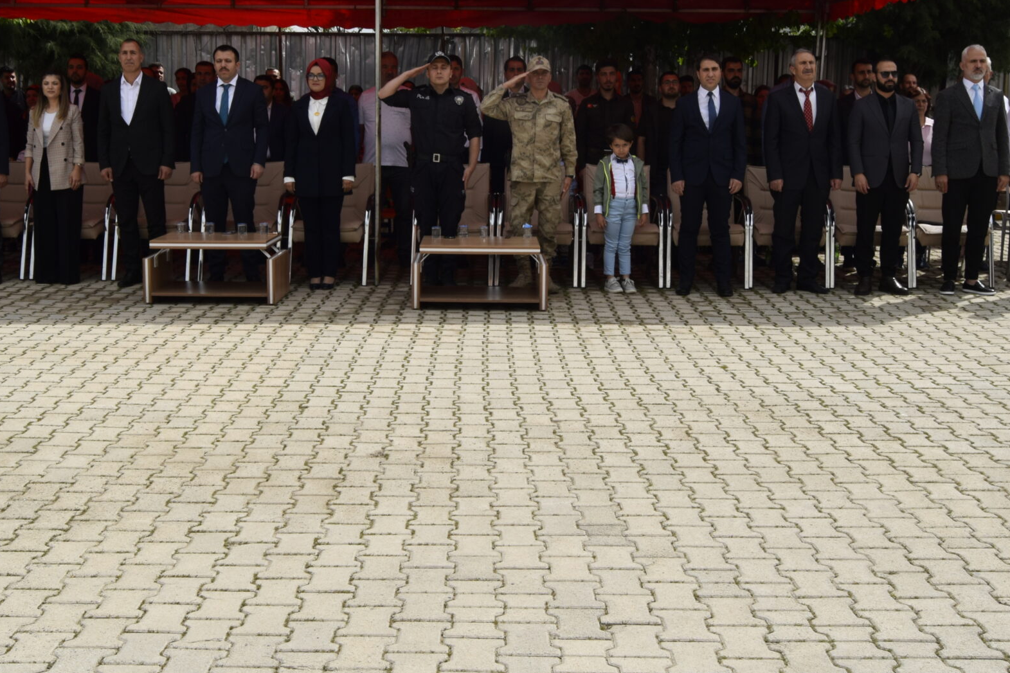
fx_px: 1234
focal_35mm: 44
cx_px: 446
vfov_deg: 30.4
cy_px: 279
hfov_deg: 44.4
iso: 100
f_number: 11
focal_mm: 18
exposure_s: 1/200
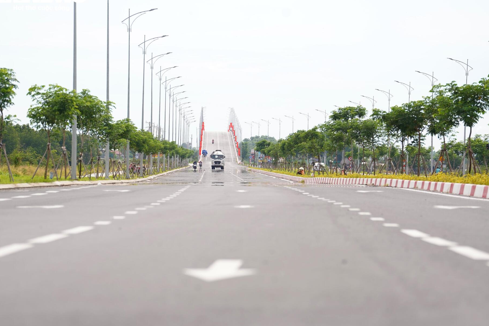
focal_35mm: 212
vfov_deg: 6.5
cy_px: 154
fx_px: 2880
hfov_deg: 9.7
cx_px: 240
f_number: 4.5
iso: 250
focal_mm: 200
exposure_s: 1/1000
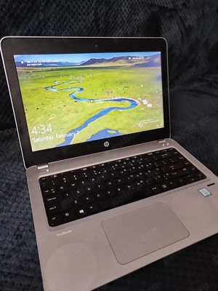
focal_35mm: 24
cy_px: 146
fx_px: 202
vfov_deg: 71.6
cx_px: 109
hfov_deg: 56.8
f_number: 1.7
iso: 2000
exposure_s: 1/17
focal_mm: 5.31
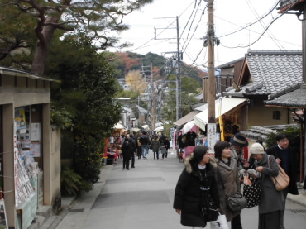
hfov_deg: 24.7
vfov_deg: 18.6
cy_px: 117
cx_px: 165
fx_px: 698
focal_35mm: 79
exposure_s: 1/60
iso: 100
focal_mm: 13.1
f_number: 6.1
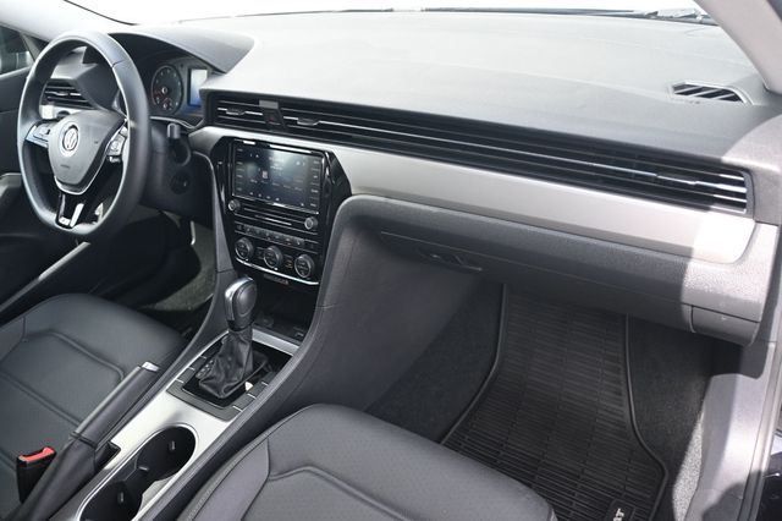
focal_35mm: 30
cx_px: 391
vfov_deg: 43.6
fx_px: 651
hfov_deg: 62.0
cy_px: 260
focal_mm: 20
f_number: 3.8
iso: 400
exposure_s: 1/160
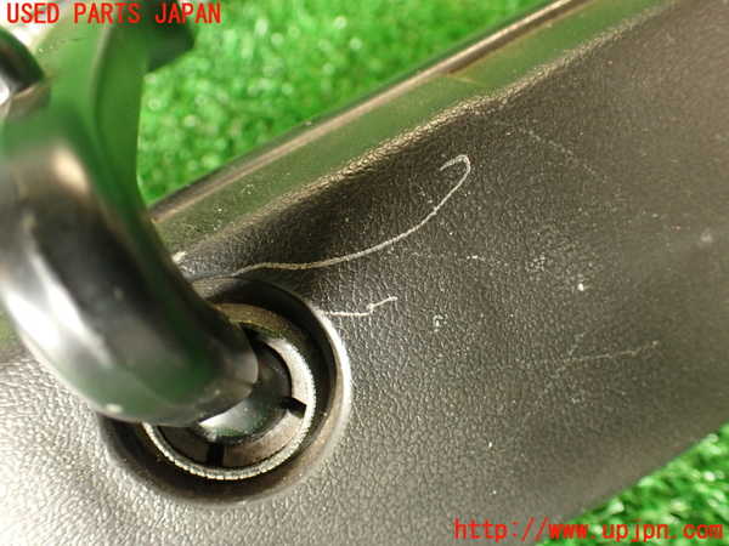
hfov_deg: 56.8
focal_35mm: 32
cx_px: 364
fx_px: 674
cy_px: 273
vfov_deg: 44.2
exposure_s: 1/30
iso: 320
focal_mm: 5.79
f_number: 2.4
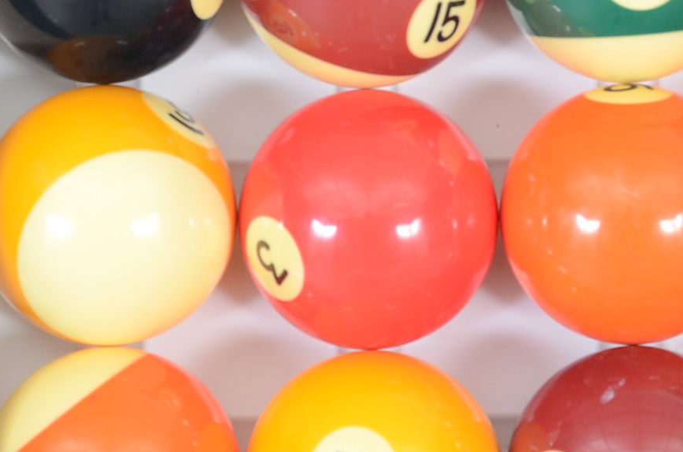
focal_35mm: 338
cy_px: 94
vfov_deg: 4.0
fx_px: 6397
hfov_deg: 6.1
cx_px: 402
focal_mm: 80
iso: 250
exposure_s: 1/60
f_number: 5.6
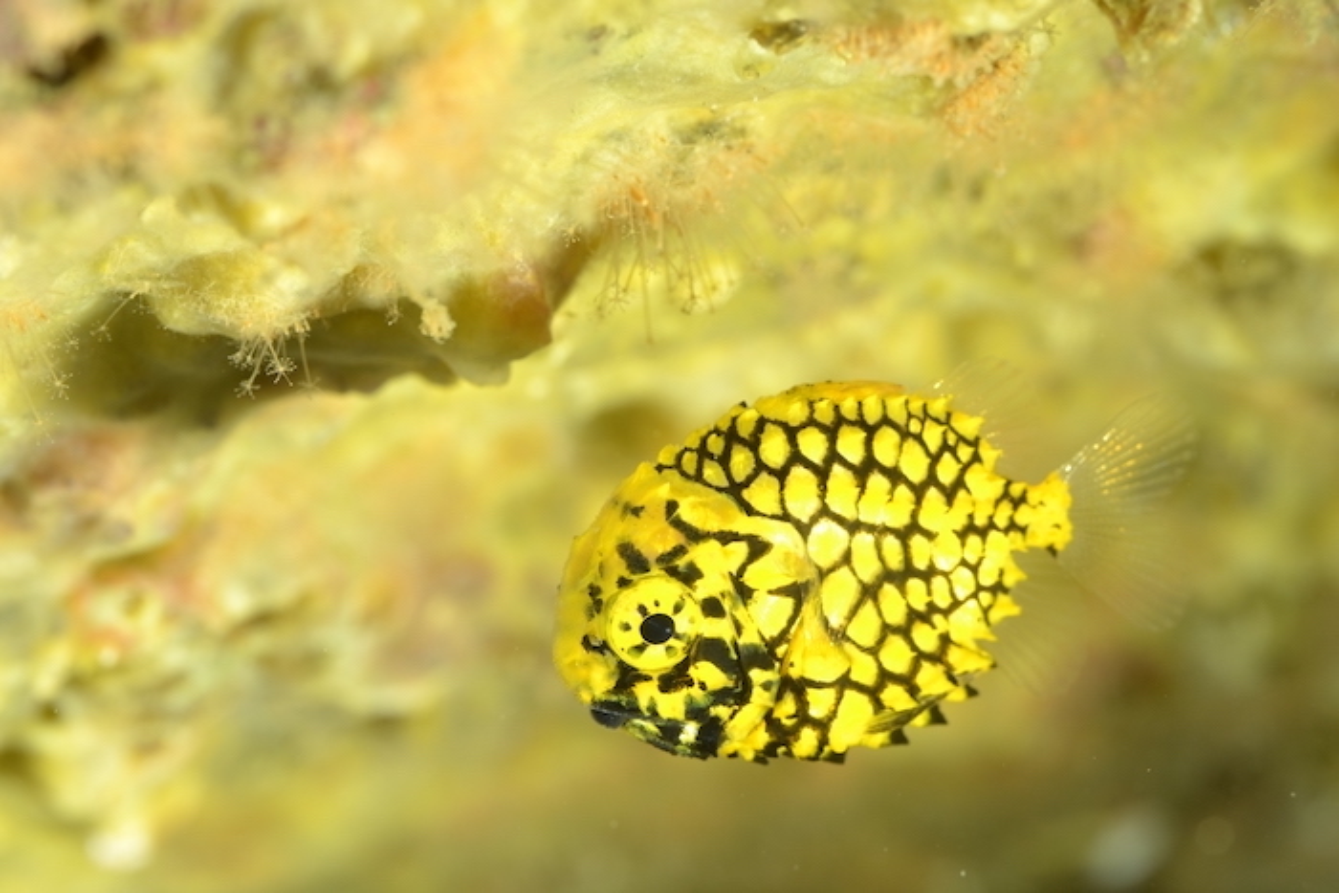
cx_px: 670
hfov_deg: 22.6
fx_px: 3348
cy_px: 446
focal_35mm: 90
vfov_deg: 15.2
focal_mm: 60
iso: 200
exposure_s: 1/100
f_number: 11
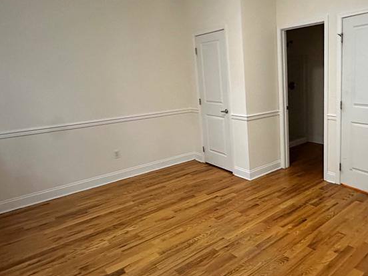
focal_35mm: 26
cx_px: 266
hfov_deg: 64.1
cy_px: 124
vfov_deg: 53.0
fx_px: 277
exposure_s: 1/60
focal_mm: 2.22
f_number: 2.2
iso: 1250
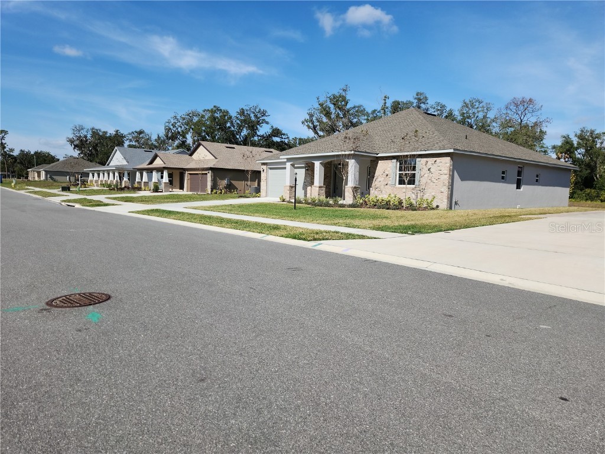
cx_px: 302
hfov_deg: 73.9
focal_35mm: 23
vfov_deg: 58.9
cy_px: 227
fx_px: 402
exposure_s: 1/2088
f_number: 1.8
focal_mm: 5.4
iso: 20
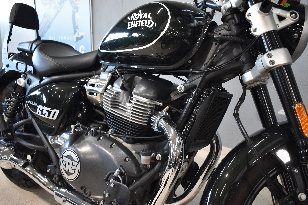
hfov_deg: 59.5
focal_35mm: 32
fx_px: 269
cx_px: 154
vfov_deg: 41.7
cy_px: 102
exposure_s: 1/60
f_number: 3.8
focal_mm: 21
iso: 800
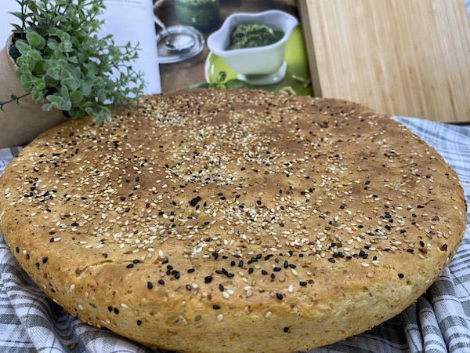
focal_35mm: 26
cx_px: 235
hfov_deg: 67.3
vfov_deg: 53.1
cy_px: 176
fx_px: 353
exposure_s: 1/50
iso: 160
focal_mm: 4.25
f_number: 1.8
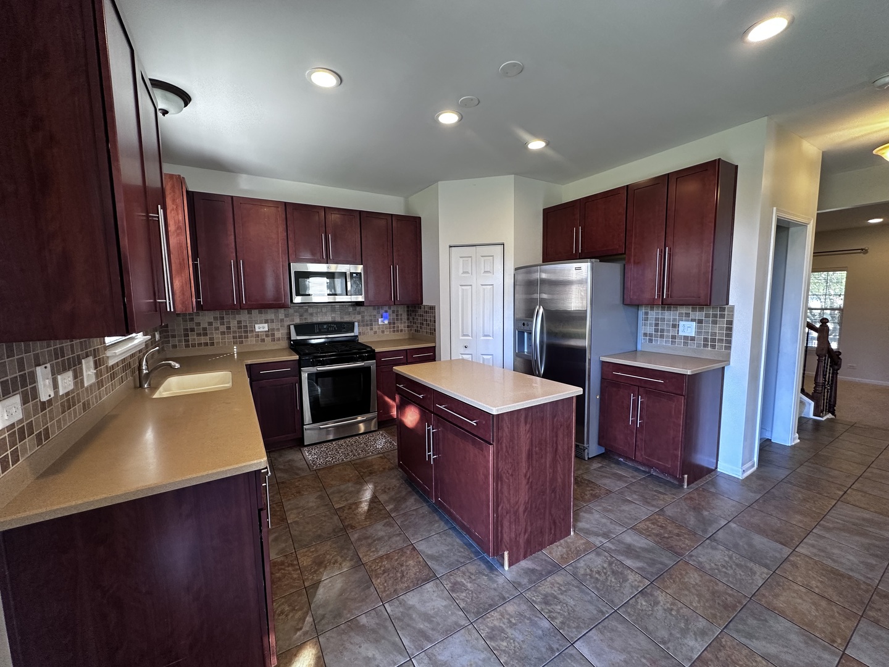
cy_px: 334
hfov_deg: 102.1
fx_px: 360
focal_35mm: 14
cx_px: 444
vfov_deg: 85.7
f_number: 2.2
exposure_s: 1/60
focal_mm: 2.22
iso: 200
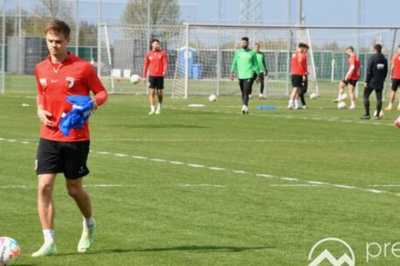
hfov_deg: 7.4
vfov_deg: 4.9
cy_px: 110
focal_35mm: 278
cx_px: 226
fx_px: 3085
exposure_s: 1/640
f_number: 13
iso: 500
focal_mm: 135
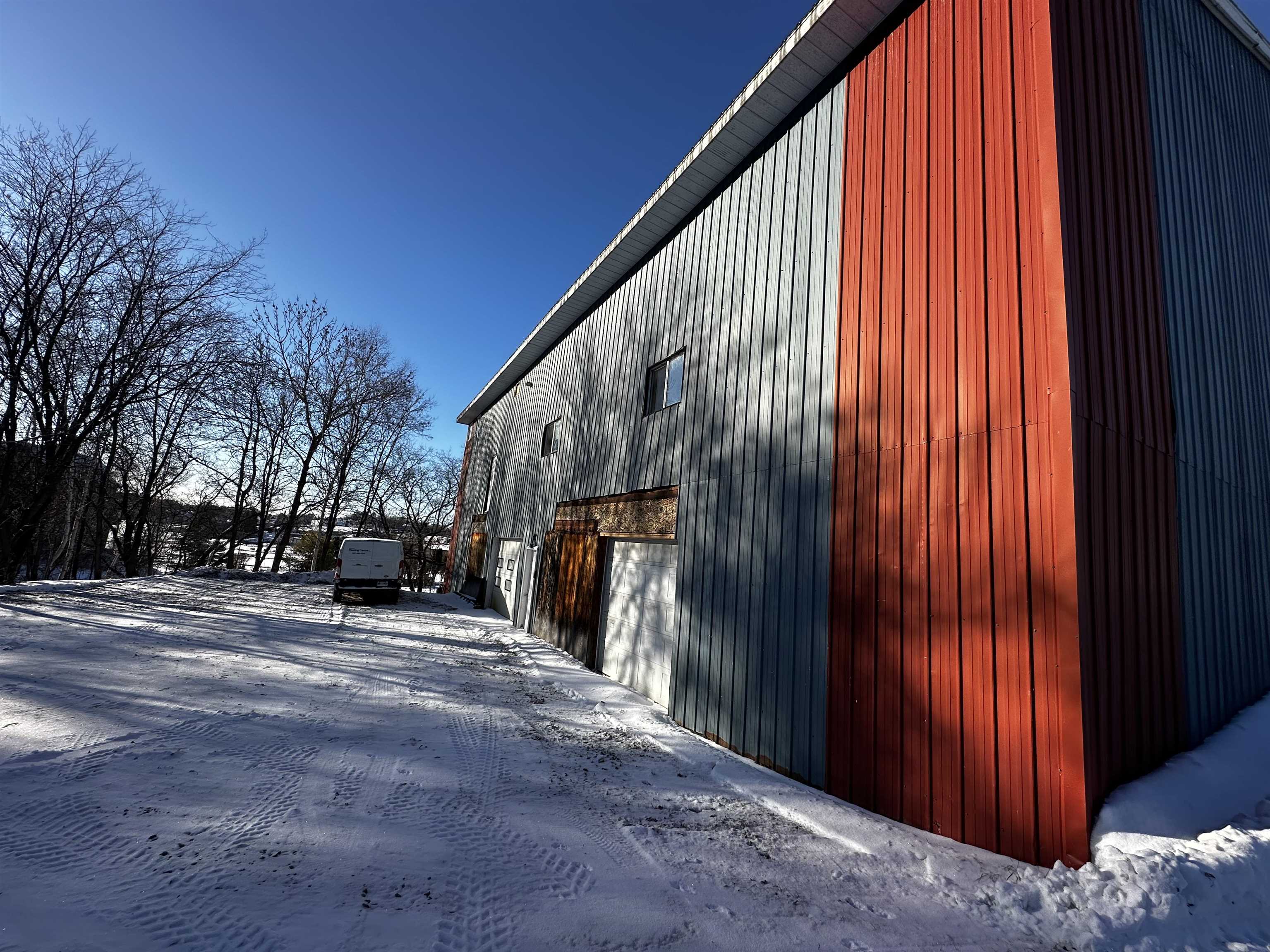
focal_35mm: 14
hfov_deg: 102.1
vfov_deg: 85.7
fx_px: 514
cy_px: 476
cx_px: 635
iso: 40
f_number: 2.2
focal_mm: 2.22
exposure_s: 1/1383
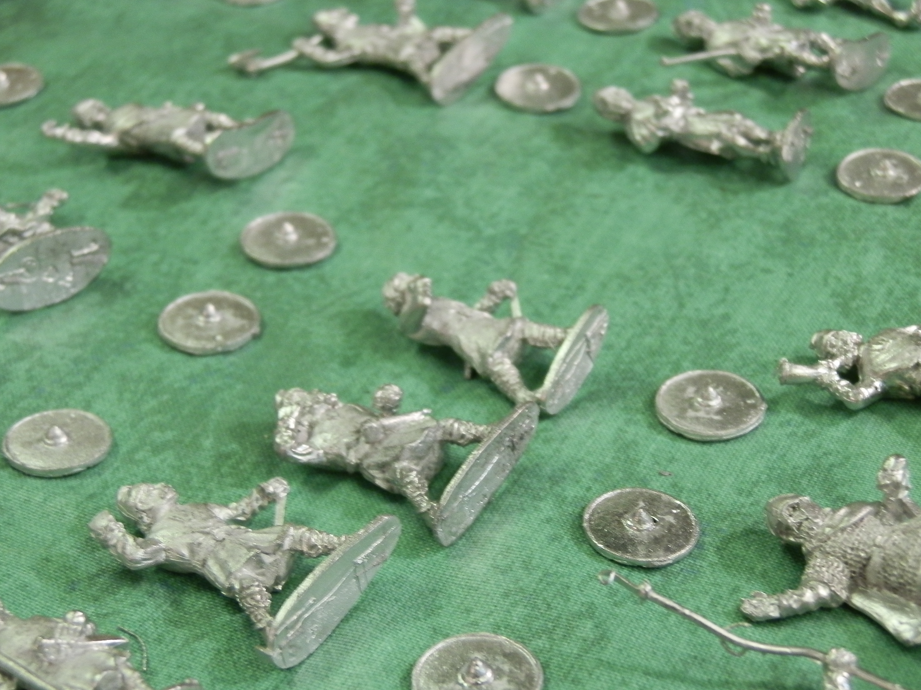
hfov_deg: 27.4
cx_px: 433
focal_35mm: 71
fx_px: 1889
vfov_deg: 20.7
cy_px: 375
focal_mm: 10.99
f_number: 3.7
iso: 200
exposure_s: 1/15
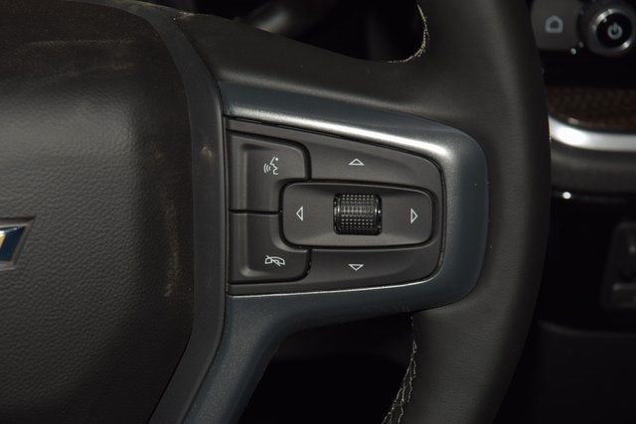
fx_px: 1855
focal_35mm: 105
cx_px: 318
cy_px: 212
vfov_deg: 13.0
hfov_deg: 19.5
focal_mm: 70
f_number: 8
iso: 100
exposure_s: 1/125
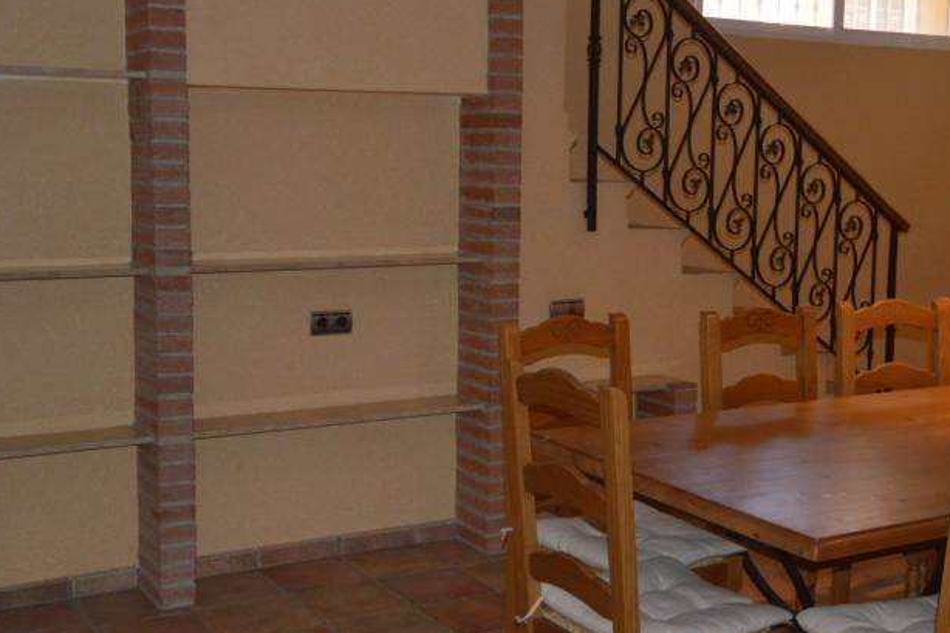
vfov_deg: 27.0
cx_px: 525
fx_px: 1319
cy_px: 312
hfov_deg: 39.6
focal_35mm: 50
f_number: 5.6
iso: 800
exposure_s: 1/60
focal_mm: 20
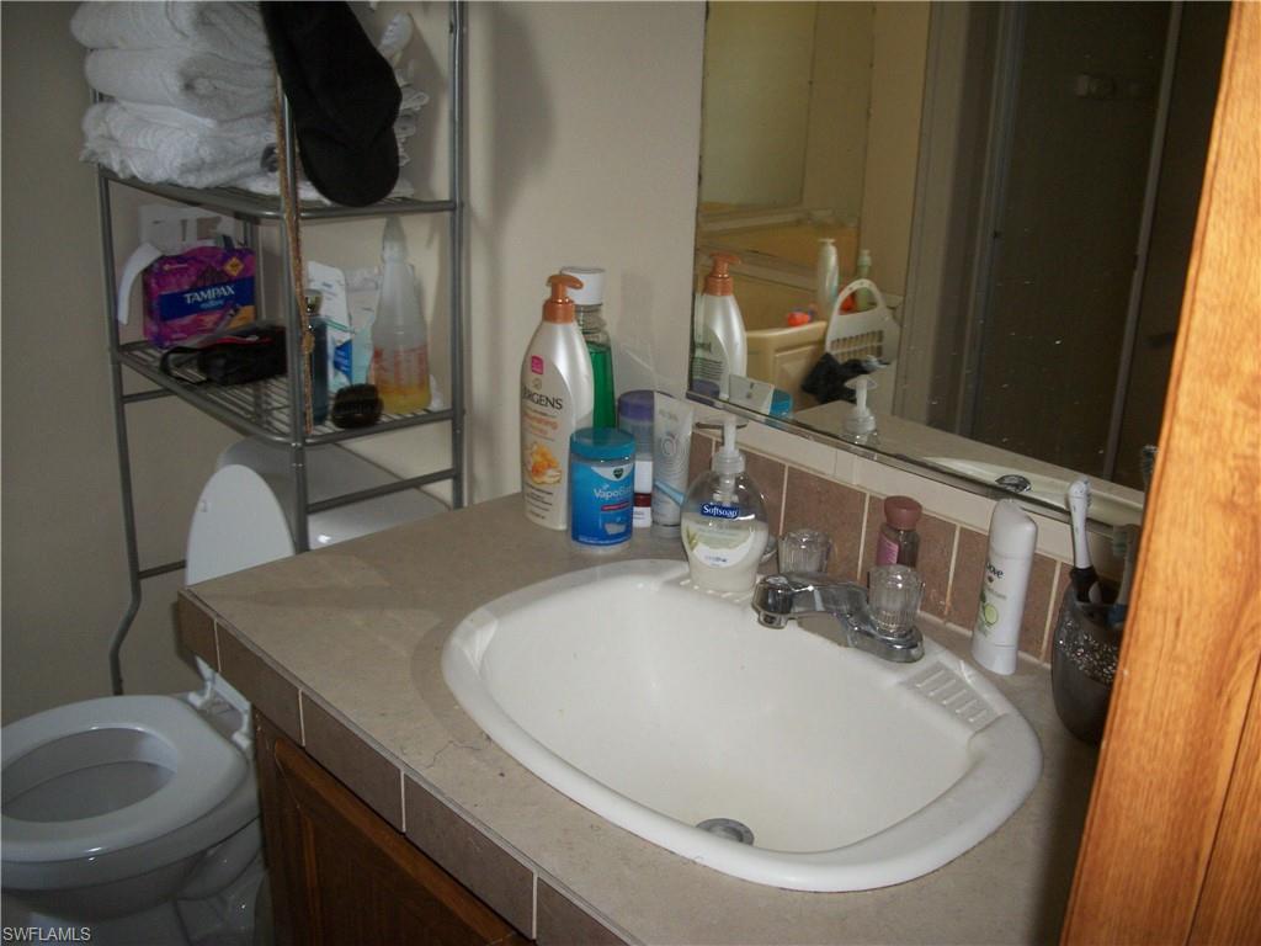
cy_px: 473
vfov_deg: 44.2
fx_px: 1166
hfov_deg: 56.8
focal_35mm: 32
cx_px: 630
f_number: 2.9
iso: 160
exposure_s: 1/30
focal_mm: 5.7
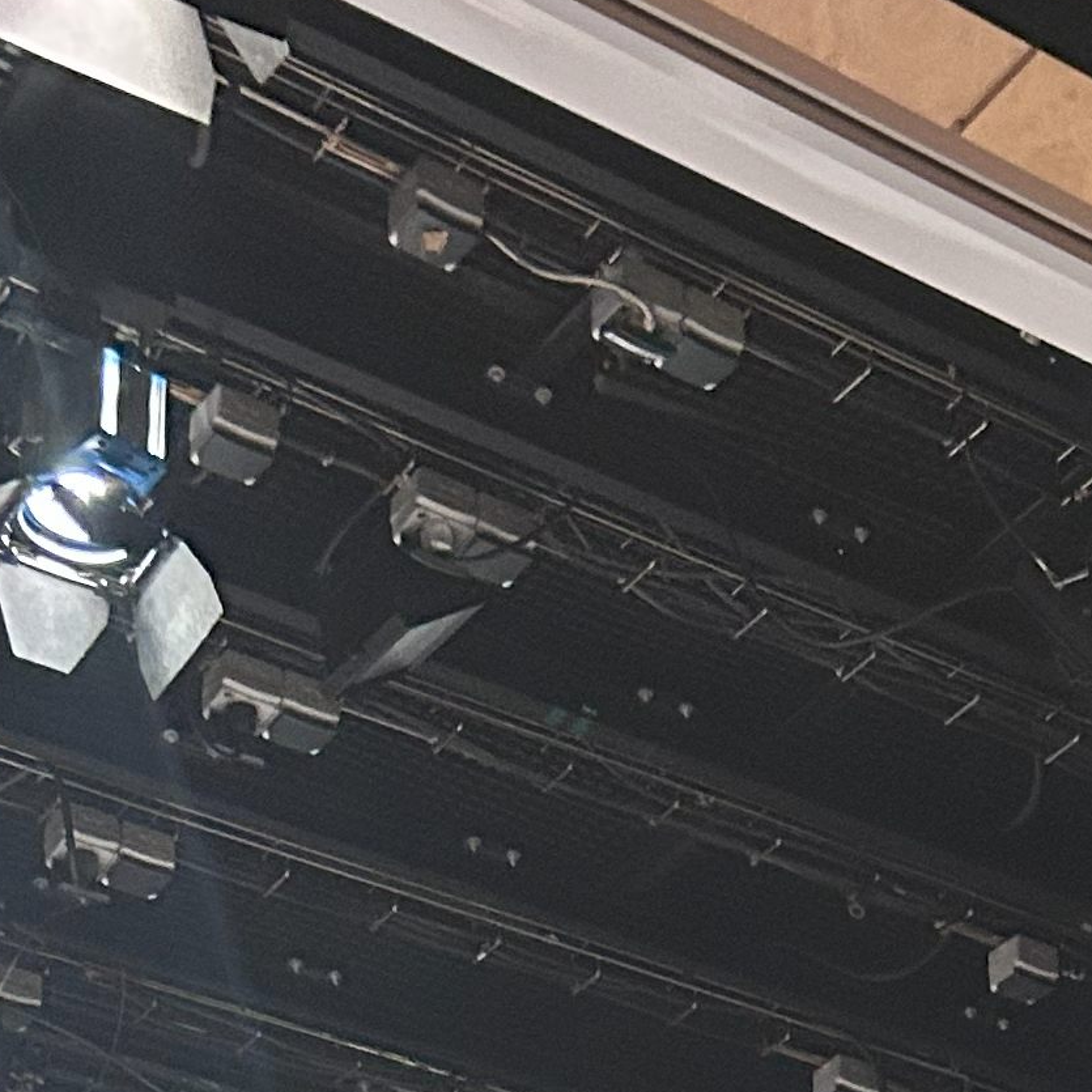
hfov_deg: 15.1
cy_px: 2367
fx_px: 3962
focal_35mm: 111
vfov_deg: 13.0
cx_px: 1331
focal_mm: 5.7
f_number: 1.5
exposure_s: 1/50
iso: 320
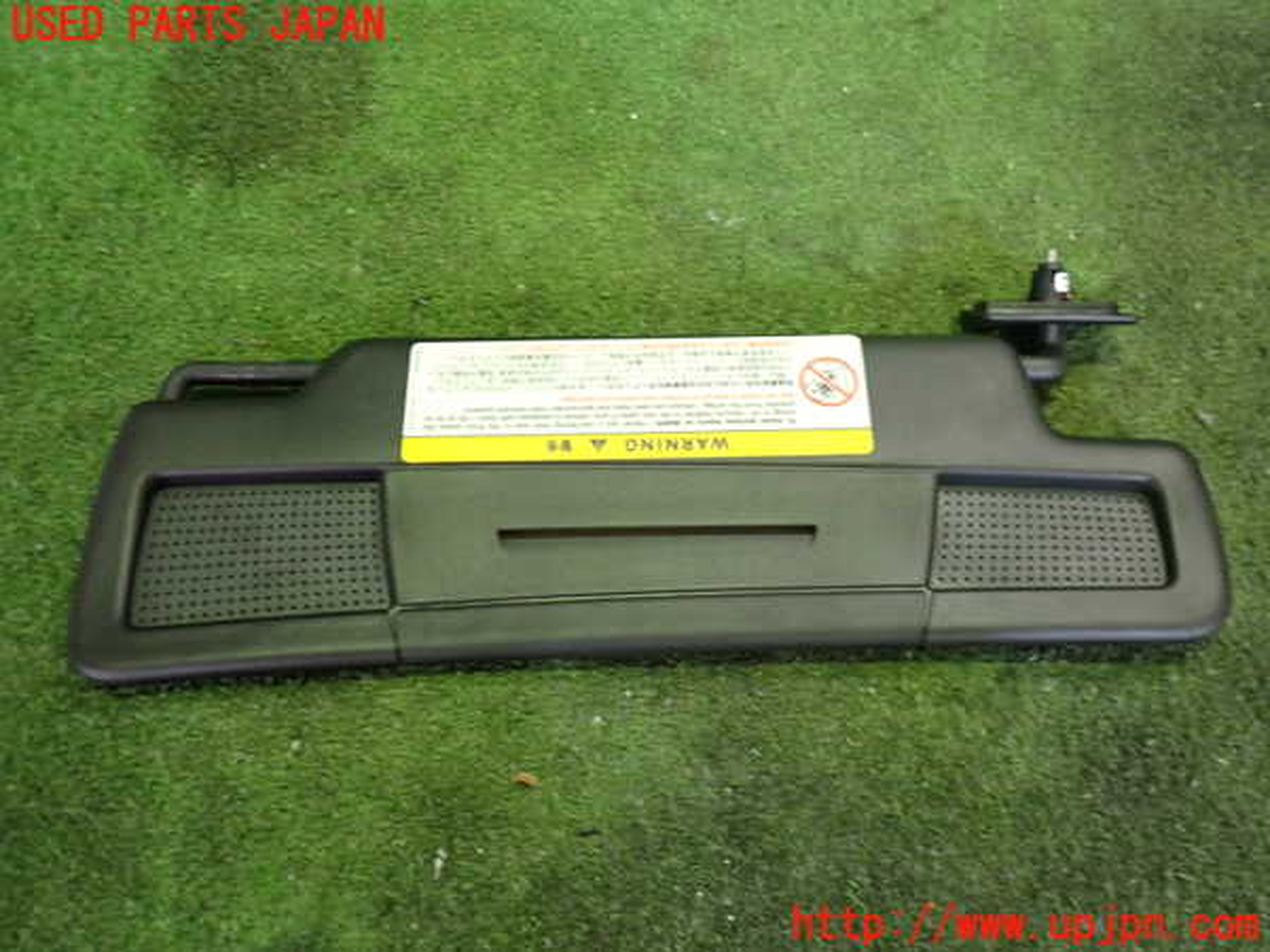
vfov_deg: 46.8
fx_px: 1101
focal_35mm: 30
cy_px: 476
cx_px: 635
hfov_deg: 60.0
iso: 640
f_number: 2.3
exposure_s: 1/30
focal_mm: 5.4
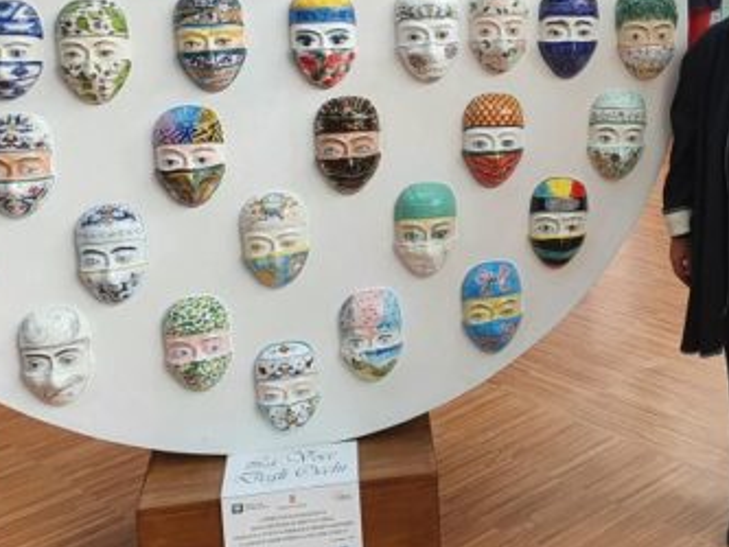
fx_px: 1264
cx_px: 709
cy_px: 42
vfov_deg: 23.7
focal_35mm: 60
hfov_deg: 30.2
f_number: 2.4
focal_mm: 4.32
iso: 64
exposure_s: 1/100
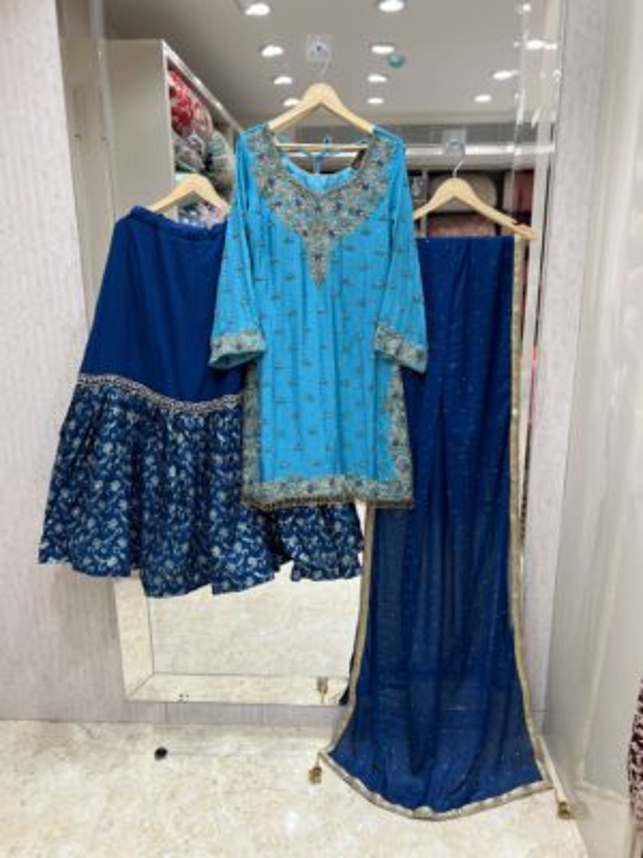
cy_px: 429
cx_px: 322
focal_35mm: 26
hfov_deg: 53.1
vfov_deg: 67.3
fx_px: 644
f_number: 1.5
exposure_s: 1/216
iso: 40
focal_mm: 5.7
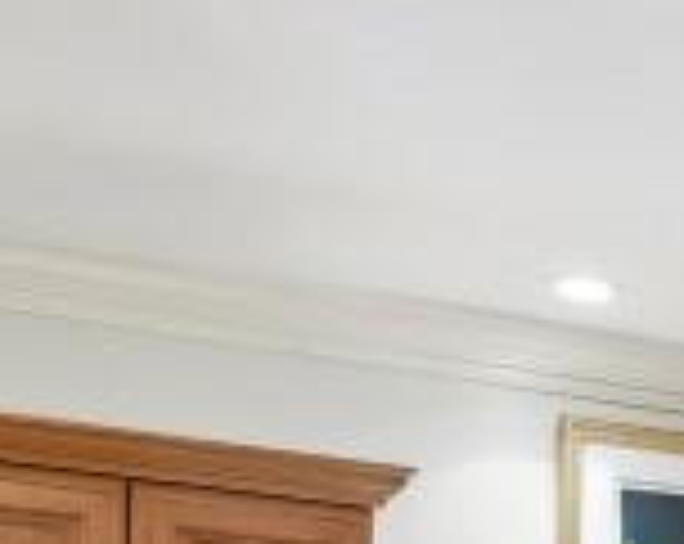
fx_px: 2303
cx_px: 1292
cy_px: 1182
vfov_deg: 11.7
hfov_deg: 14.5
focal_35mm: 114
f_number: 6.3
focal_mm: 16
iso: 1250
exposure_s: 1/25
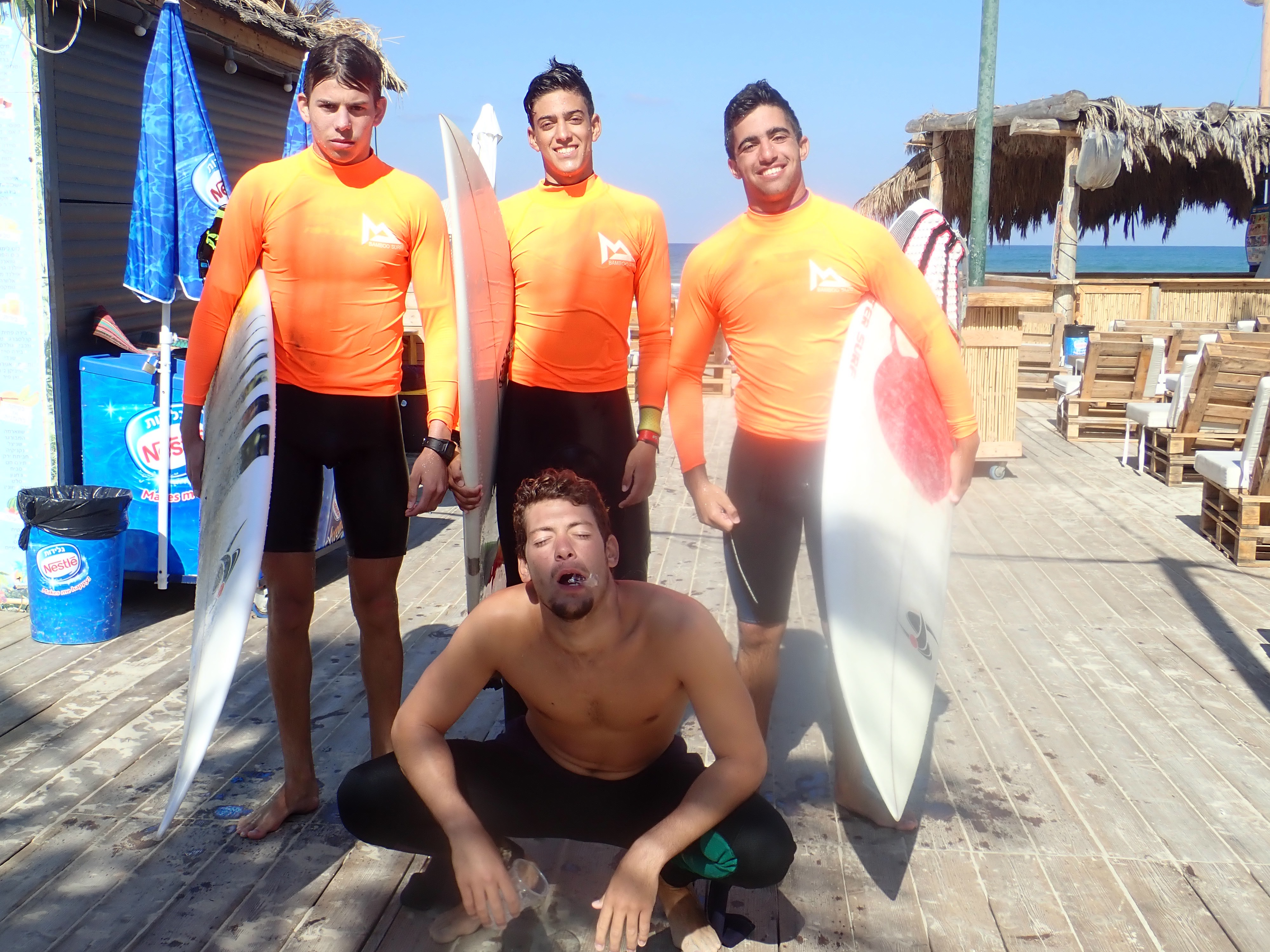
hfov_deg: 46.8
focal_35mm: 40
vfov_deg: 36.0
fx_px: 1468
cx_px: 635
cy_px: 476
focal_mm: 7.34
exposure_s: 1/640
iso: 100
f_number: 11
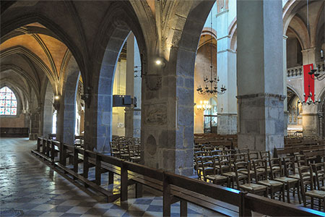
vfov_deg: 47.9
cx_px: 162
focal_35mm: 27
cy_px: 108
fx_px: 244
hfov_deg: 67.4
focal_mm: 18
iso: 1600
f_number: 3.5
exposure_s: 1/13
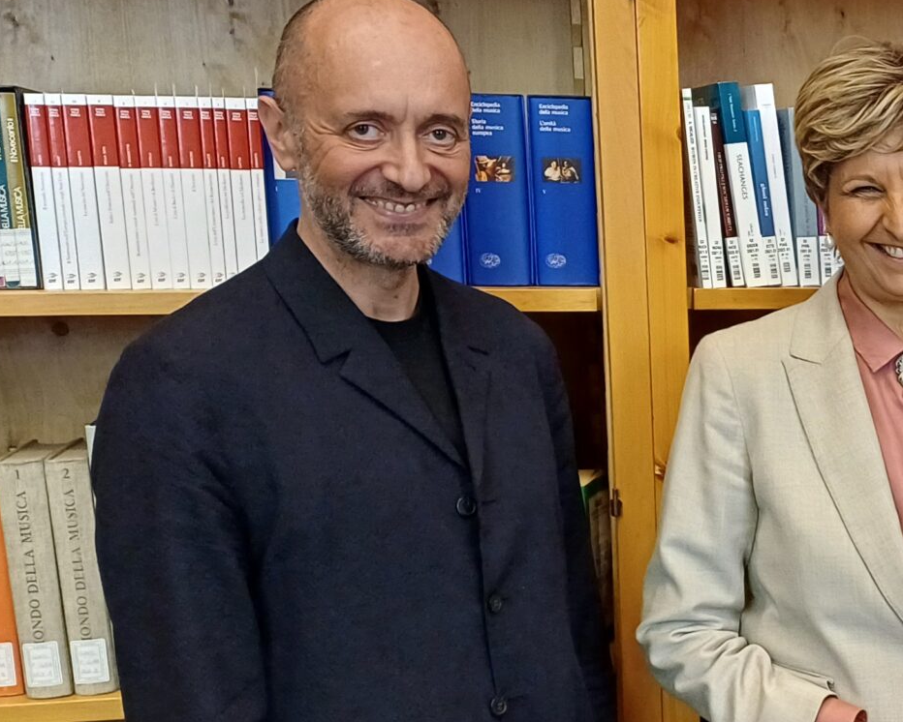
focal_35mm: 67
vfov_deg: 22.5
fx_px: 1791
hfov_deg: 25.5
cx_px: 1074
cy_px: 568
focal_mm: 4.65
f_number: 1.8
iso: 500
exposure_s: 1/33
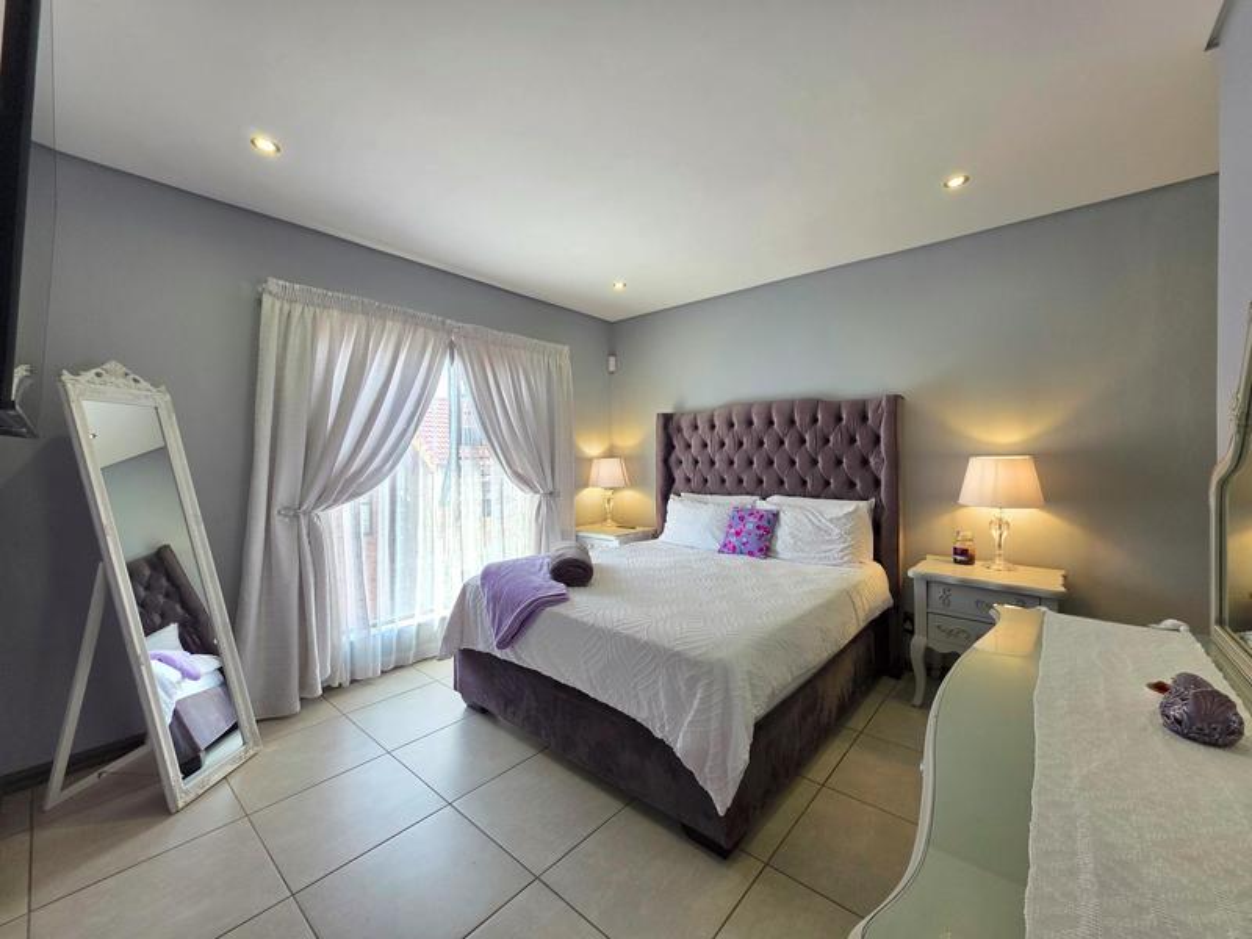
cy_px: 470
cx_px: 626
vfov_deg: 89.9
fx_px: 470
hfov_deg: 106.2
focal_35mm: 13
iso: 64
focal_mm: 2.2
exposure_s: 1/100
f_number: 1.9
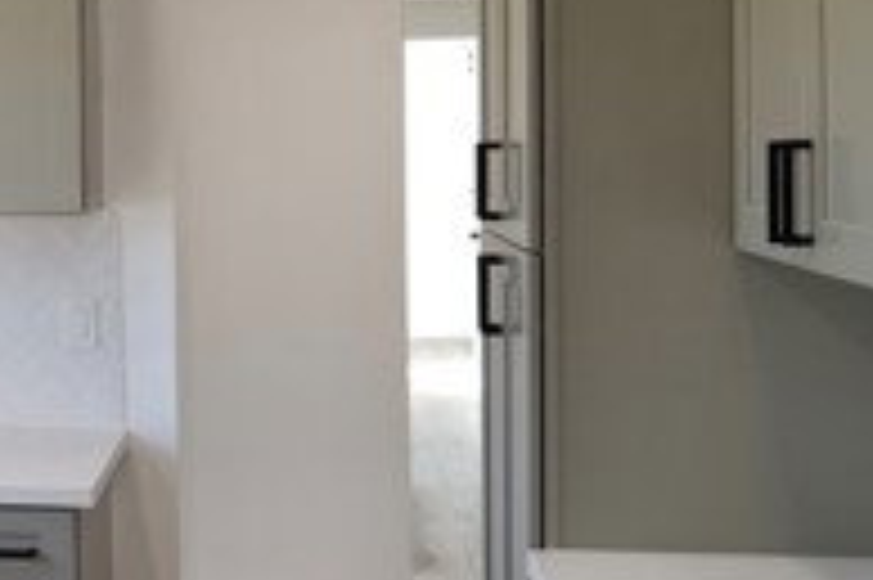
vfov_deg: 20.5
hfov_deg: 27.8
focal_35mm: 66
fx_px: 1599
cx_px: -90
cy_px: 209
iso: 100
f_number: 3.5
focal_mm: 20
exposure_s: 1/60
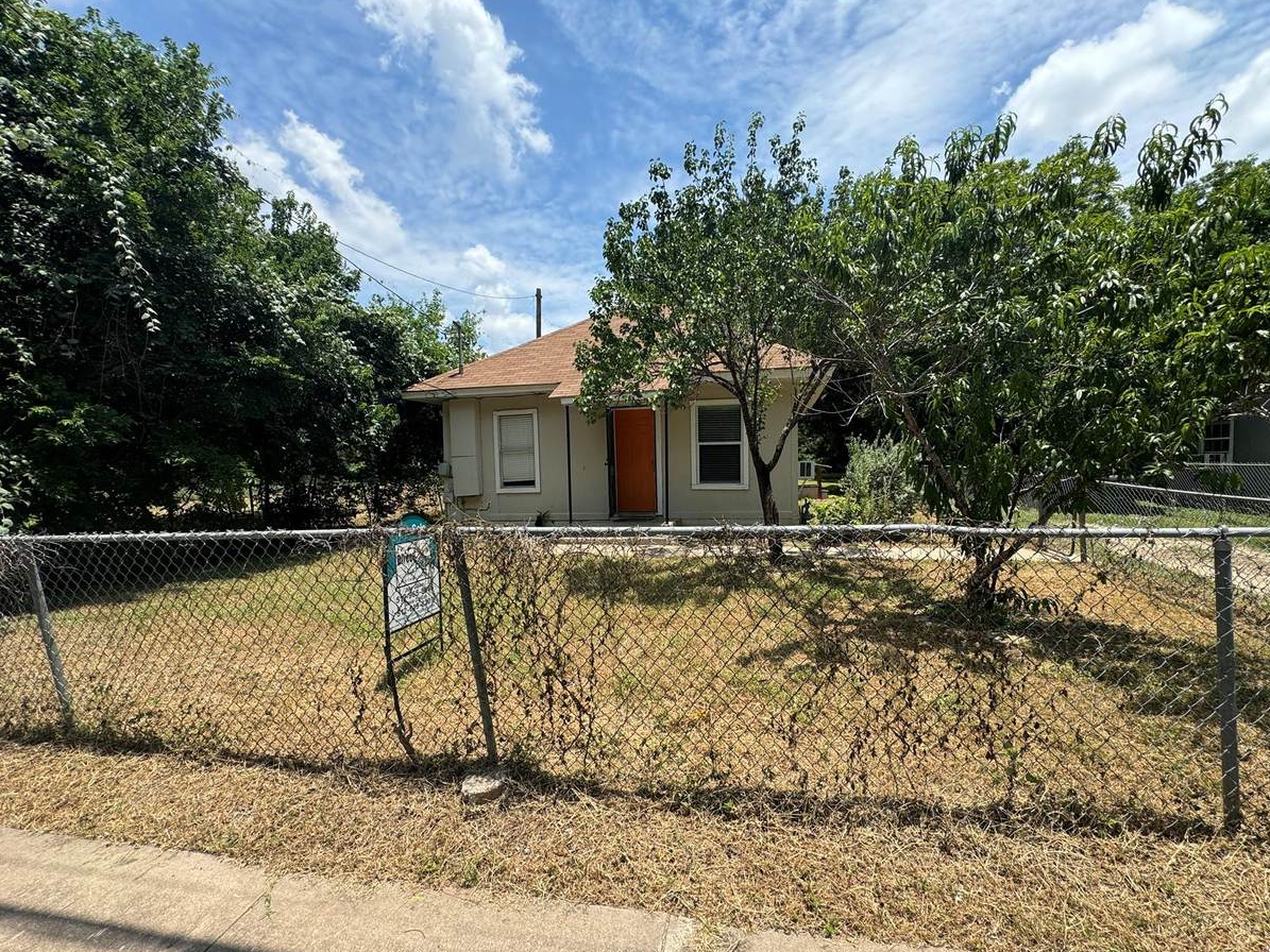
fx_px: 550
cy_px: 497
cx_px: 662
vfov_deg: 81.7
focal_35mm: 15
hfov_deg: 98.1
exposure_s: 1/1126
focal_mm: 2.22
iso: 50
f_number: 2.2
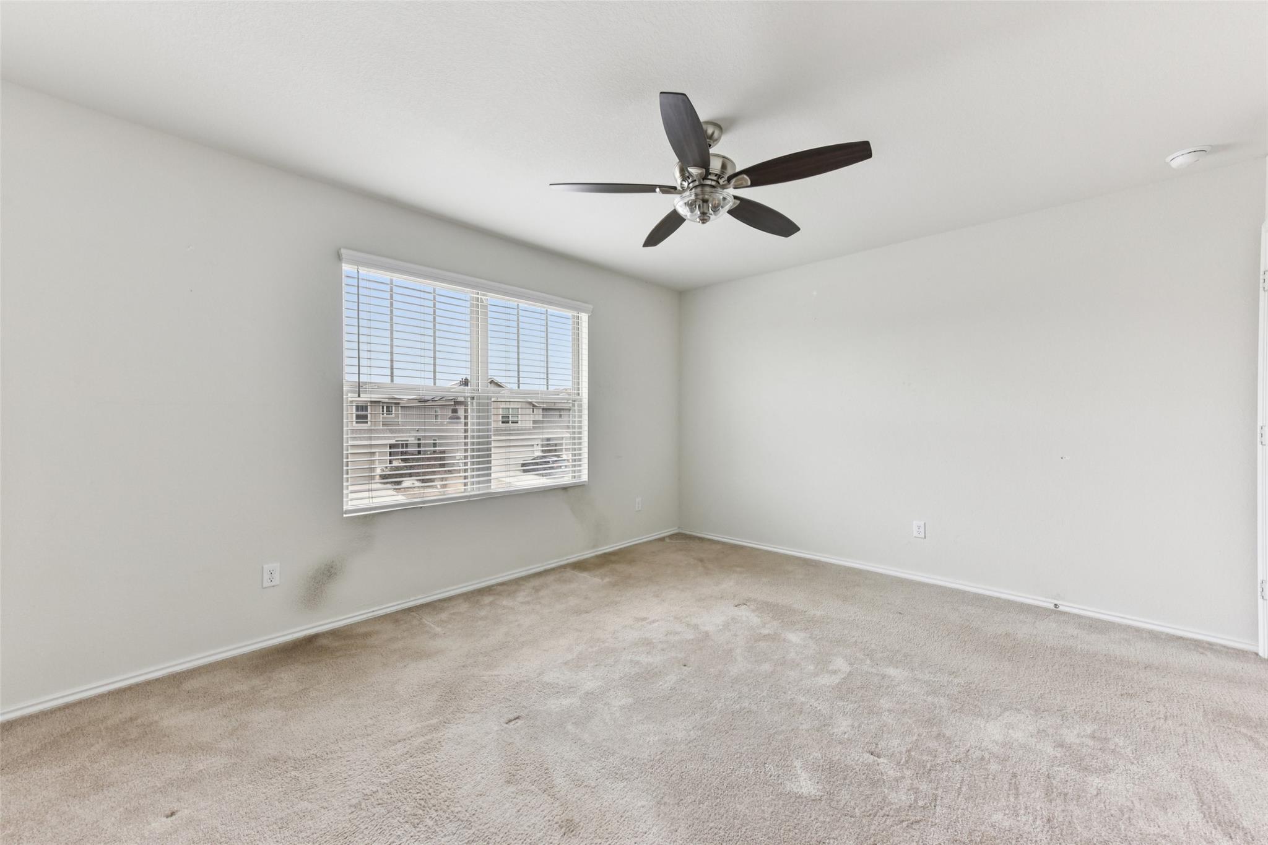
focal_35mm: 14
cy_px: 422
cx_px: 634
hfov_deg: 104.3
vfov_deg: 81.2
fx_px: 493
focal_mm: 14
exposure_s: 1/80
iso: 400
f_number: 8
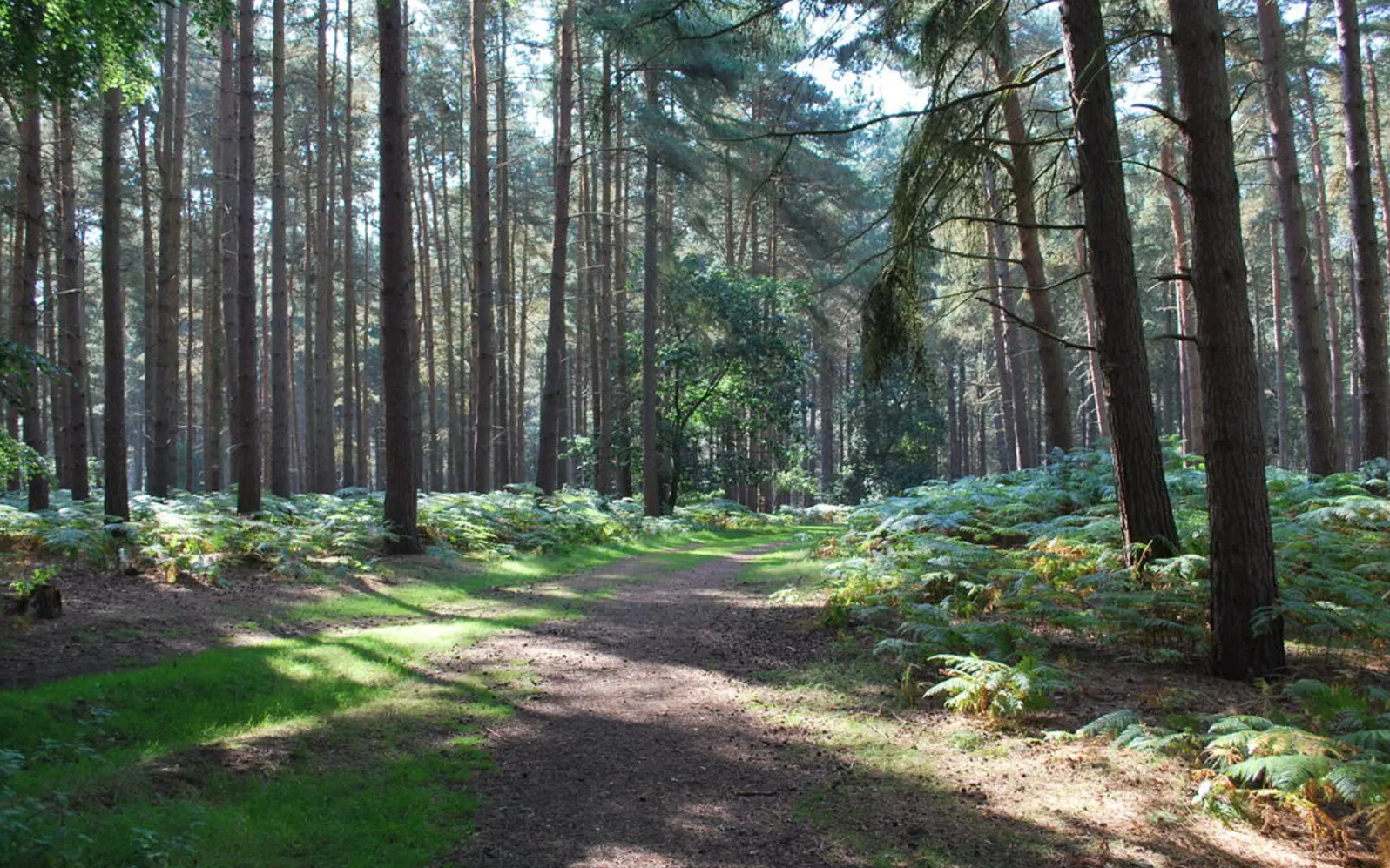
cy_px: 449
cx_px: 700
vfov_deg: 37.3
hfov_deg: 56.7
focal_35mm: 34
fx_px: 1288
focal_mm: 22
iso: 400
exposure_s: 1/125
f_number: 6.3
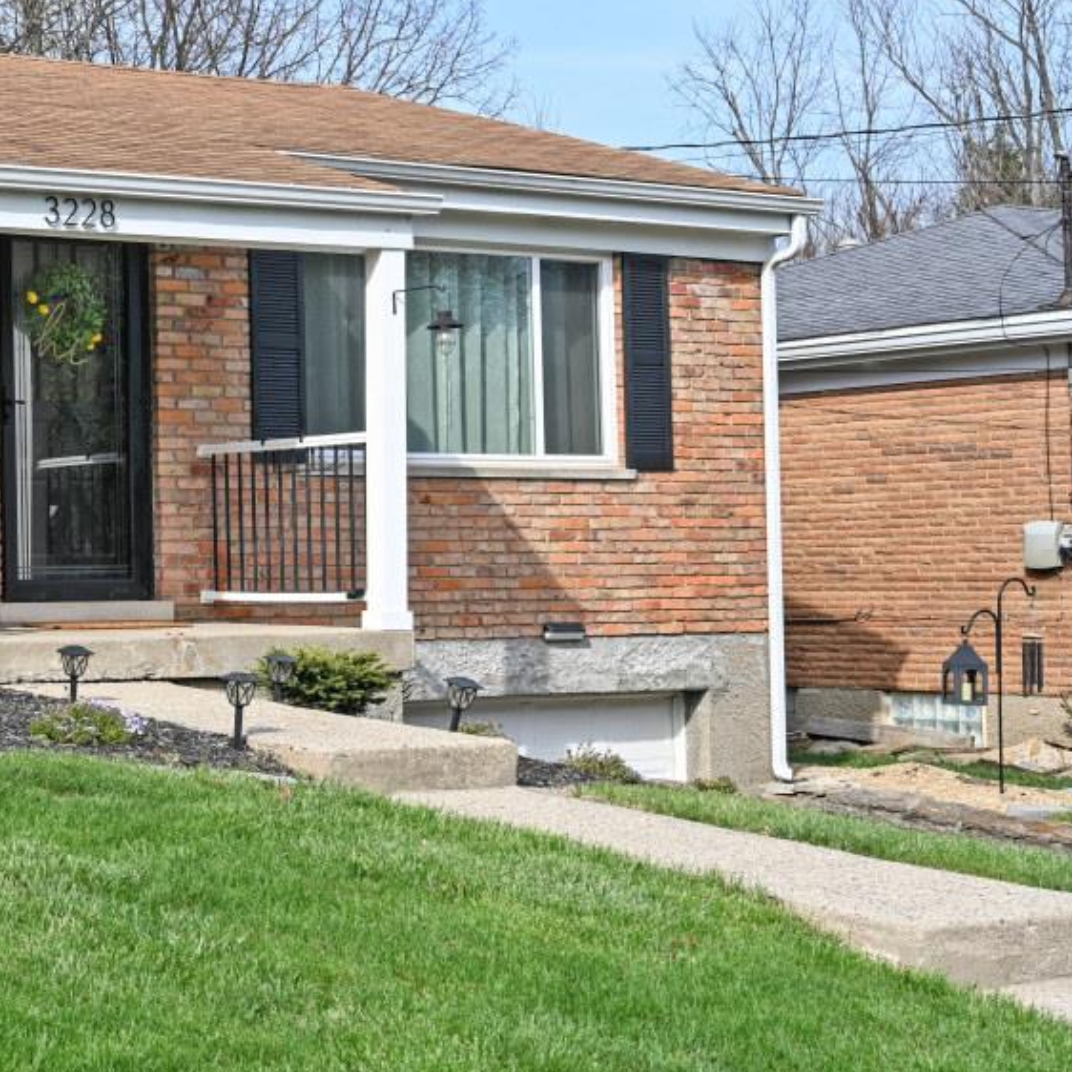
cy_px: 481
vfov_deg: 25.3
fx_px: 2382
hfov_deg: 22.9
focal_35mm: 68
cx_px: -278
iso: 100
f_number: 6.3
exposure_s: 1/320
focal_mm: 30
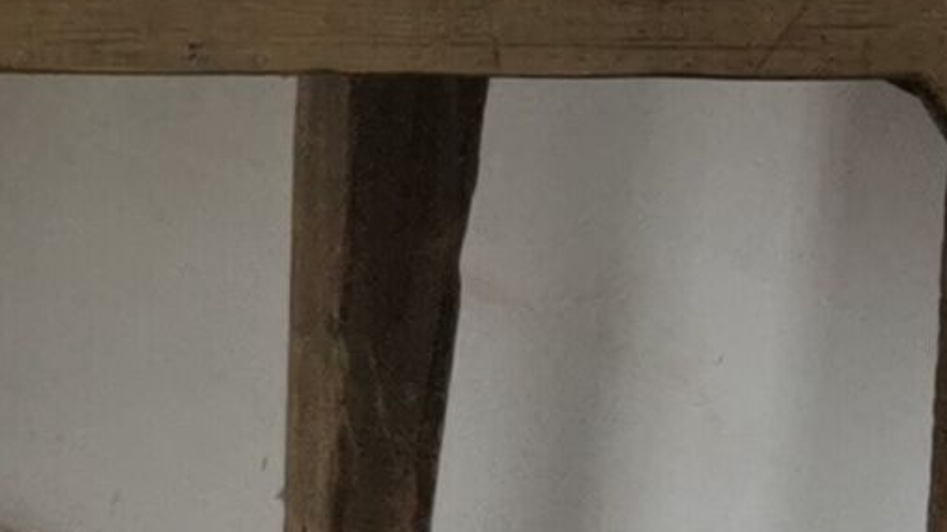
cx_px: -1961
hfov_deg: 7.9
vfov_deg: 5.1
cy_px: -215
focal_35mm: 235
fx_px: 5900
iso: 50
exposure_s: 1/148
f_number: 1.6
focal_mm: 5.56
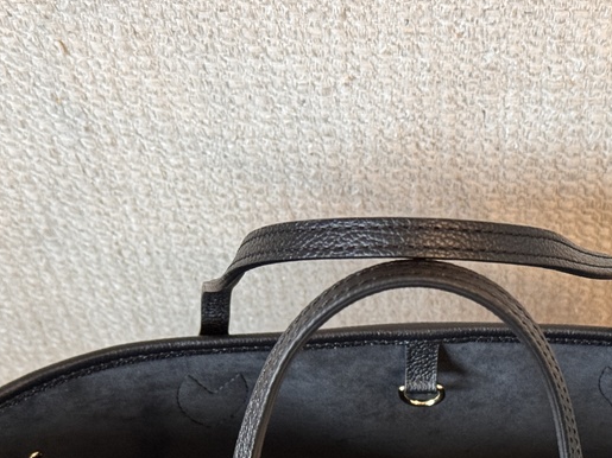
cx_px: 427
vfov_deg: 15.5
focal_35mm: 94
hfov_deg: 20.8
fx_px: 1662
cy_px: 447
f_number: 1.78
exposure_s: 1/50
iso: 200
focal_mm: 6.76
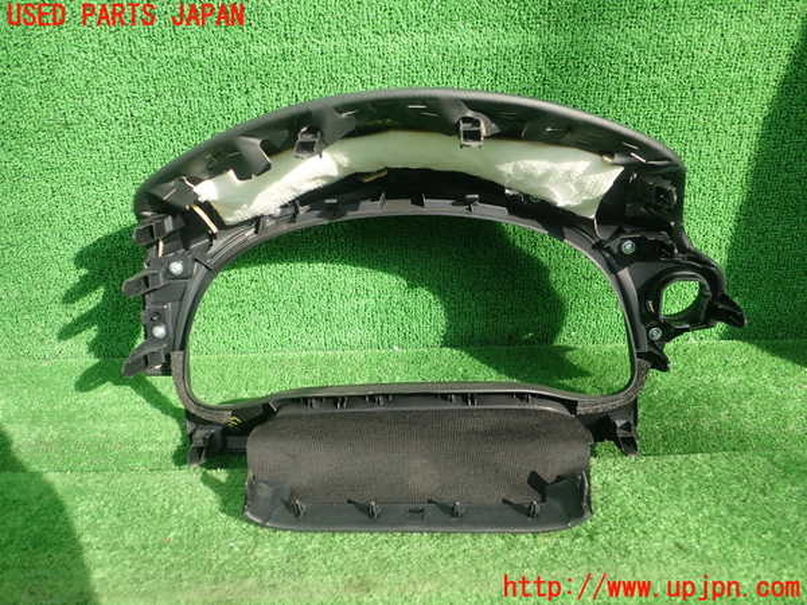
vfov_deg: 46.8
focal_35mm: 30
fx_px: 699
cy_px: 302
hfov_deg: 60.0
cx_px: 404
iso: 125
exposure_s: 1/125
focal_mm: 5.5
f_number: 2.3
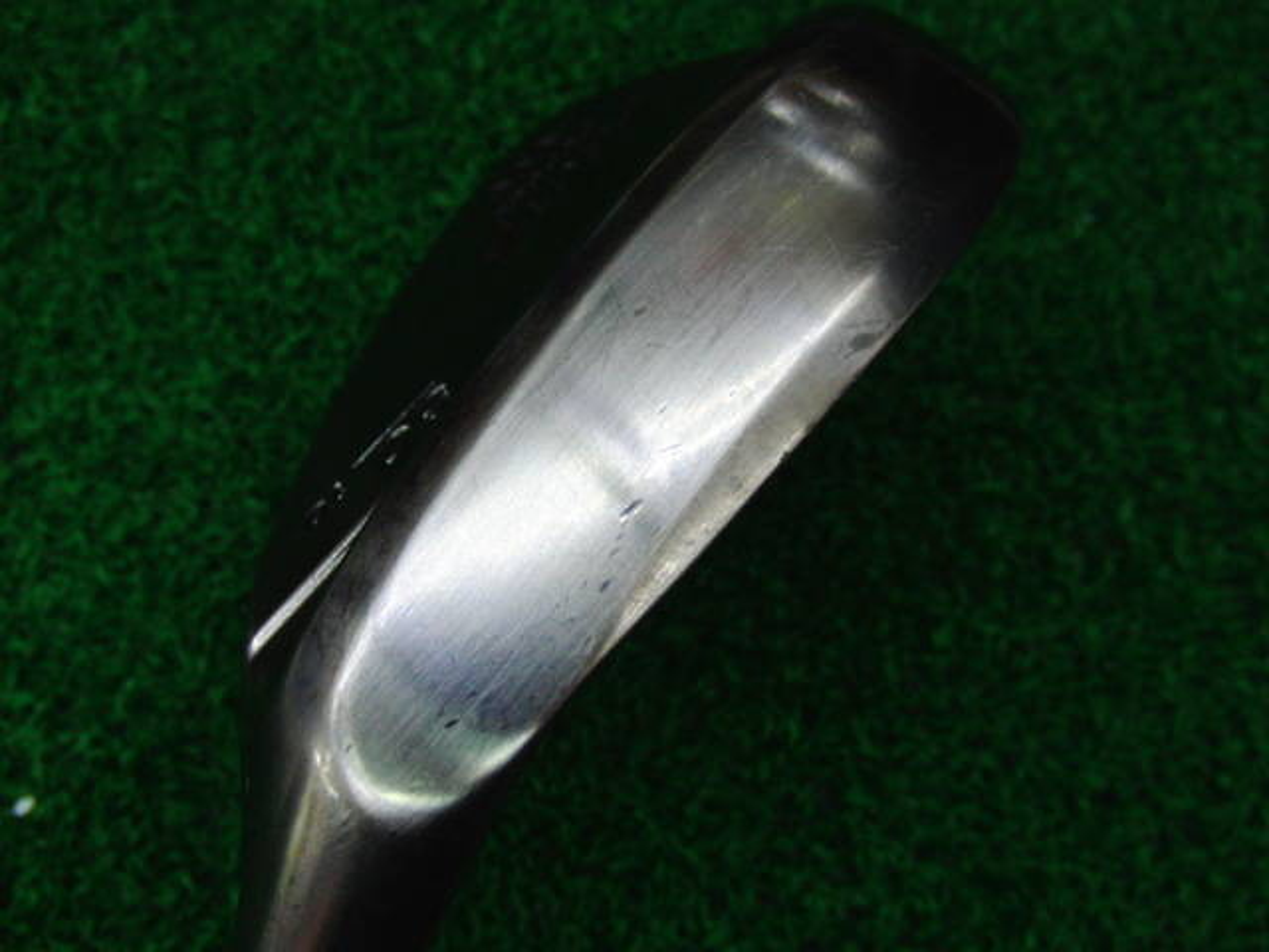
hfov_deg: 50.1
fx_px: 1356
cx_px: 634
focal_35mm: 37
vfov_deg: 38.7
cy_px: 476
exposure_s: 1/80
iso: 250
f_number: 3.6
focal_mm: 6.42
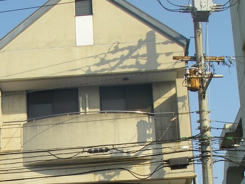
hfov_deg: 21.3
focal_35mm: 91
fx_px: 644
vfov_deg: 15.8
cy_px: 198
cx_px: 54
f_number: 6.6
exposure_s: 1/160
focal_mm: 6.3
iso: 64
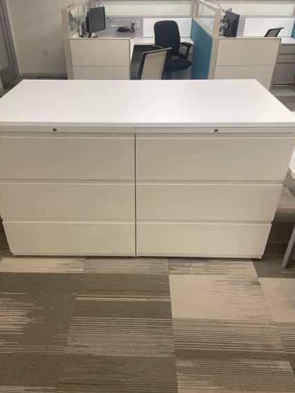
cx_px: 134
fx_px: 330
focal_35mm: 29
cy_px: 214
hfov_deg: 48.1
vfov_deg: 61.6
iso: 64
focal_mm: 4.2
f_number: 1.6
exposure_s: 1/60
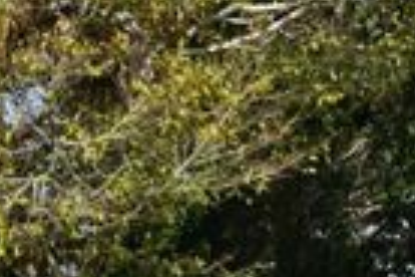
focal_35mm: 186
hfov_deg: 11.0
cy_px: 638
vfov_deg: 7.0
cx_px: 102
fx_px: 2144
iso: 100
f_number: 8
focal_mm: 27
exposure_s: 1/320
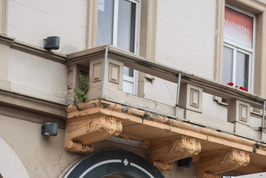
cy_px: 280
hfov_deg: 16.7
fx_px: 902
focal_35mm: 122
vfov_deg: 10.8
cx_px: 211
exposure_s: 1/1600
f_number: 2.8
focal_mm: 35
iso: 640
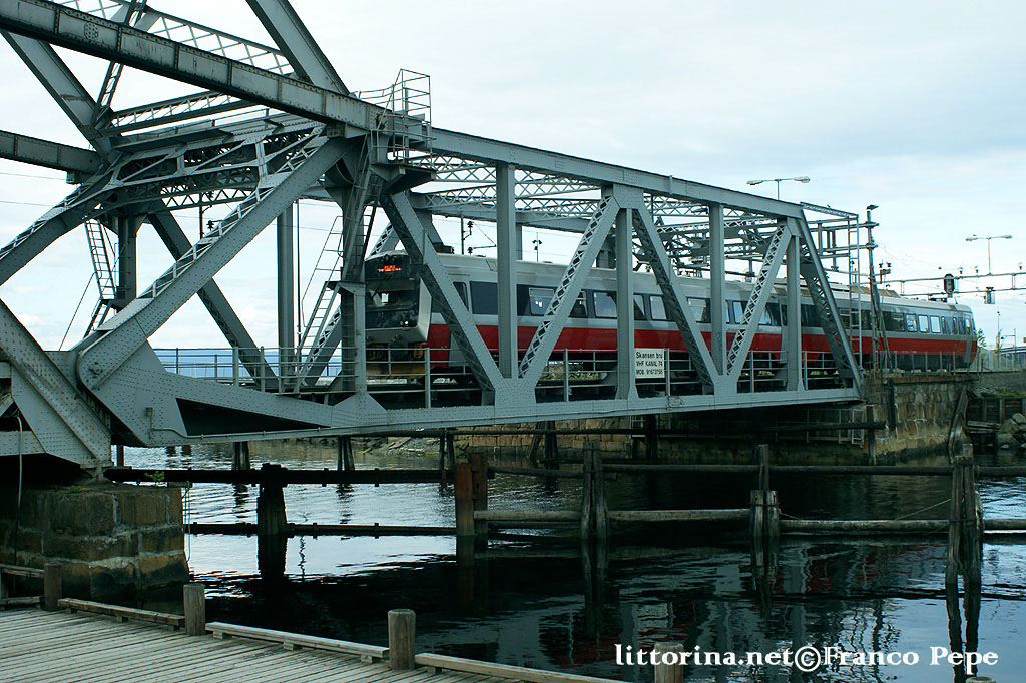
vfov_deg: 29.8
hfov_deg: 43.6
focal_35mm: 45
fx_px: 1282
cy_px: 342
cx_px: 513
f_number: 6.3
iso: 400
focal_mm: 30
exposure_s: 1/500
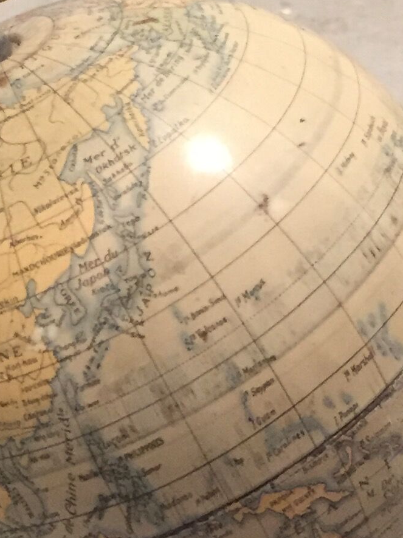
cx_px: 182
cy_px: 483
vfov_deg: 18.1
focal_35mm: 107
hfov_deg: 13.8
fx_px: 1662
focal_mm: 4.15
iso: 250
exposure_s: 1/17
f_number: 2.2
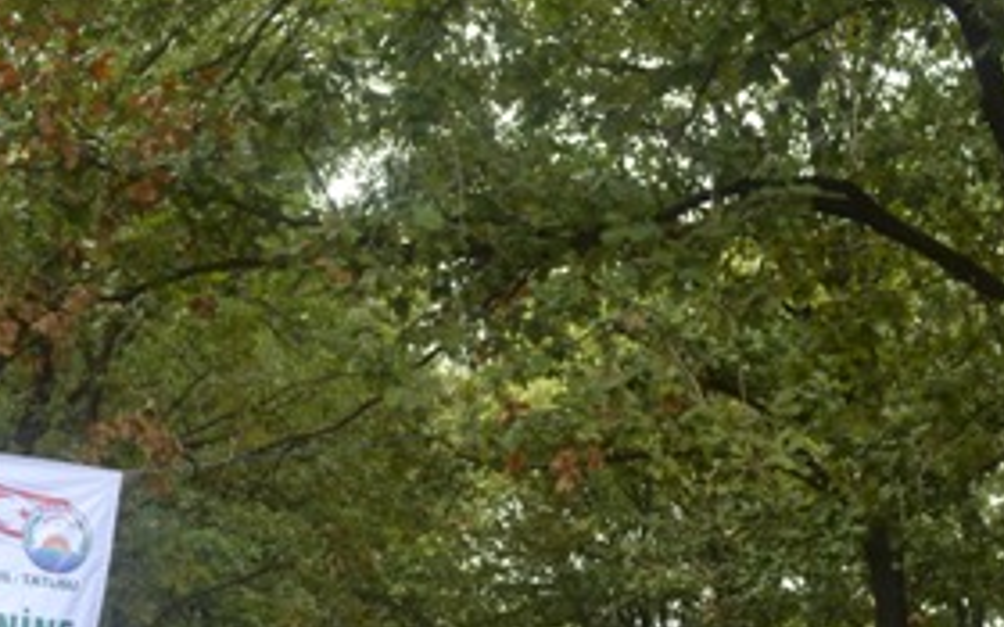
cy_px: 718
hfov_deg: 29.1
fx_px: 1915
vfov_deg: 17.8
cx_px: 301
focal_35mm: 70
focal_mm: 20
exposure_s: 1/125
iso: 400
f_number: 5.6
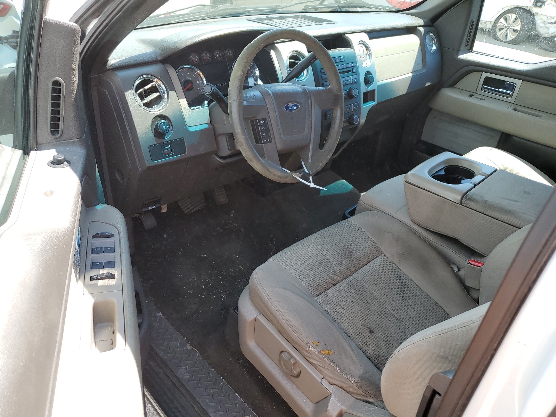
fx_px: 418
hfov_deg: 67.3
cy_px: 208
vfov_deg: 53.1
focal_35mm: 26
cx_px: 278
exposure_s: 1/435
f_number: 1.5
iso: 50
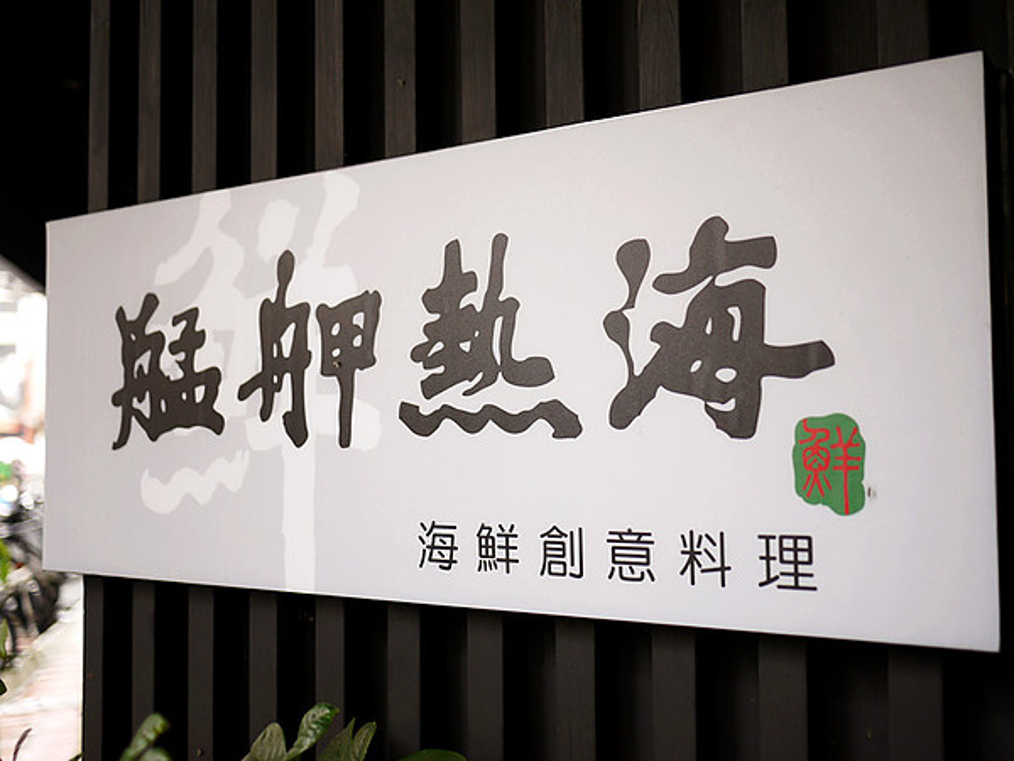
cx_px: 507
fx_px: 1172
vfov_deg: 36.0
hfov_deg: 46.8
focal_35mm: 40
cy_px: 380
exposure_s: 1/60
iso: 160
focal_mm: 20
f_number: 1.7
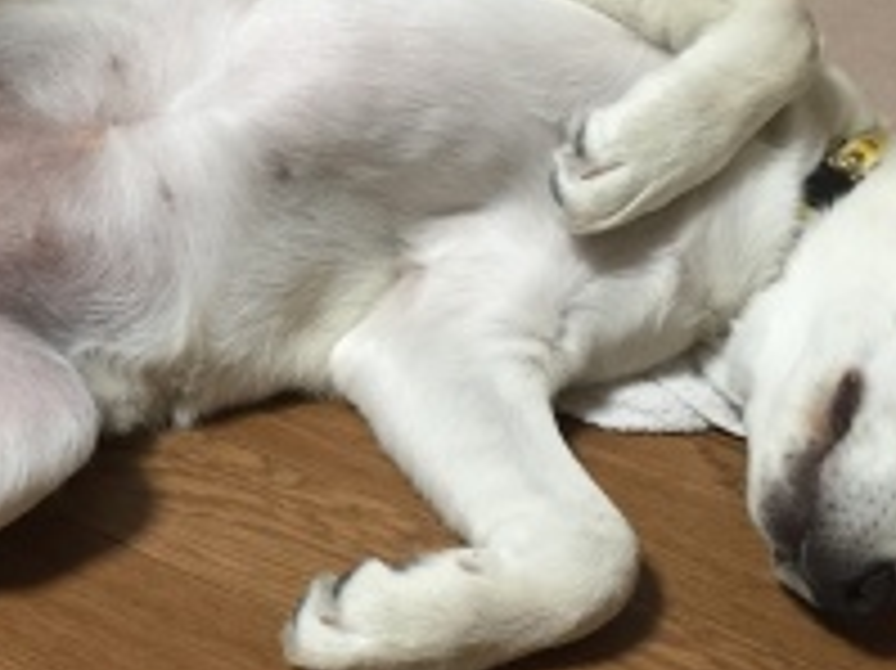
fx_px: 1888
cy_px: 218
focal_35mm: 73
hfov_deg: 26.1
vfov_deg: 20.1
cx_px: 149
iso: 125
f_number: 2.2
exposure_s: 1/30
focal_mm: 4.15
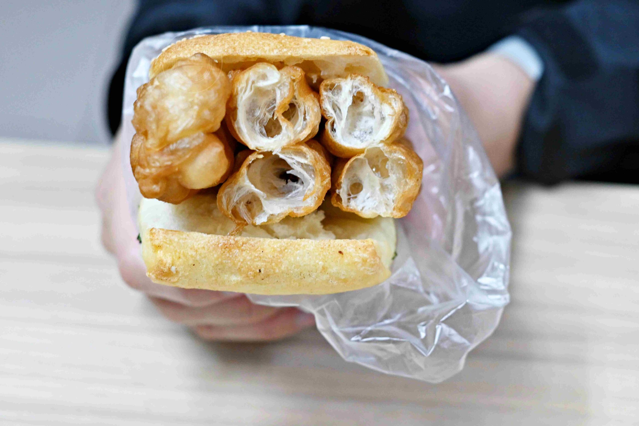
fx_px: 1331
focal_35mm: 75
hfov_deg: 27.0
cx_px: 320
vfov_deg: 18.2
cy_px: 213
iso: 1400
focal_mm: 50
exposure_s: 1/200
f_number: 3.2
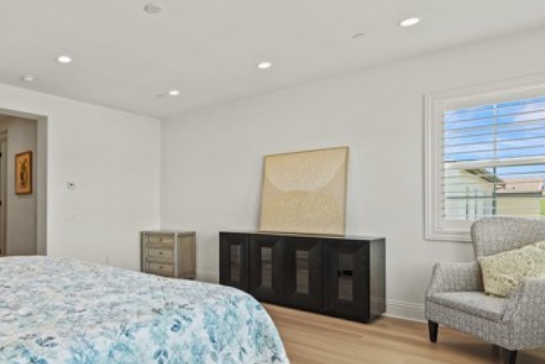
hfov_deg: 68.7
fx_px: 363
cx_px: 133
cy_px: 210
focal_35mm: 24
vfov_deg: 53.0
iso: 400
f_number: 6.3
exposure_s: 1/20
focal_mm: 14
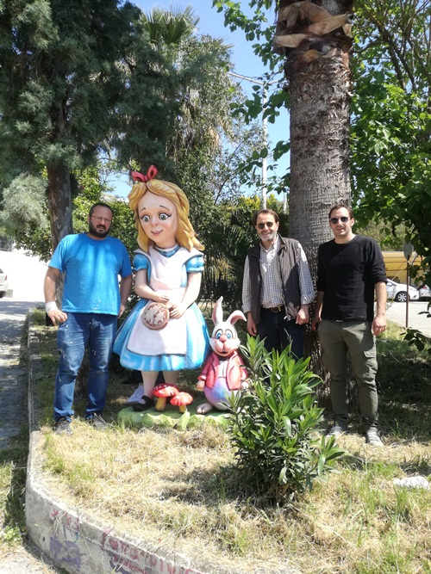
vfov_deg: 65.3
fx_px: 448
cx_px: 216
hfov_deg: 51.3
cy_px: 287
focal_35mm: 27
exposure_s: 1/591
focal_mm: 3.79
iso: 50
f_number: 2
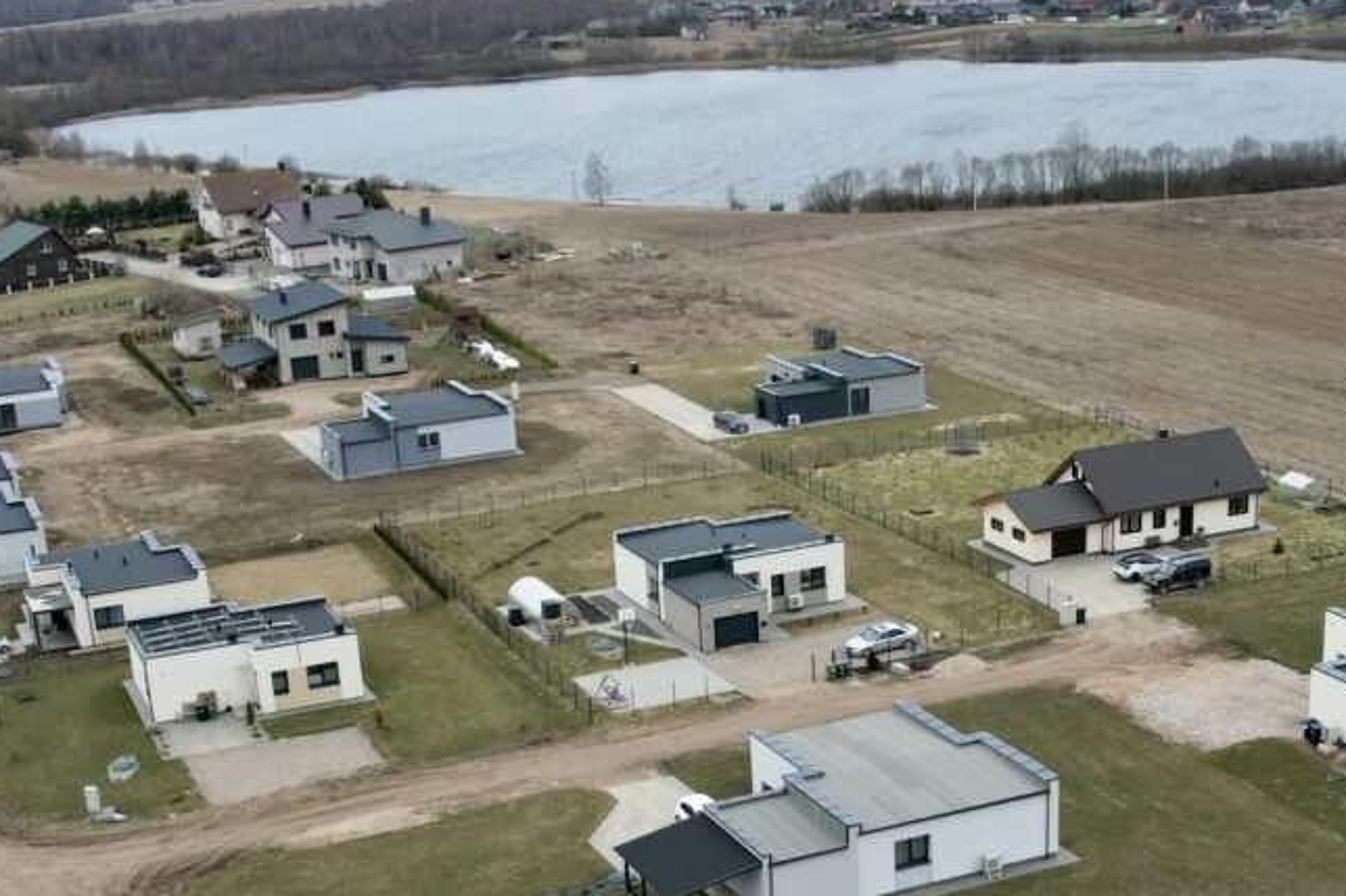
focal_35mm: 35
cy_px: 657
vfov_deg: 37.0
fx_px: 1308
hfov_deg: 54.4
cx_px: 625
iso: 130
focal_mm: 8.38
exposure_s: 1/320
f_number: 2.8
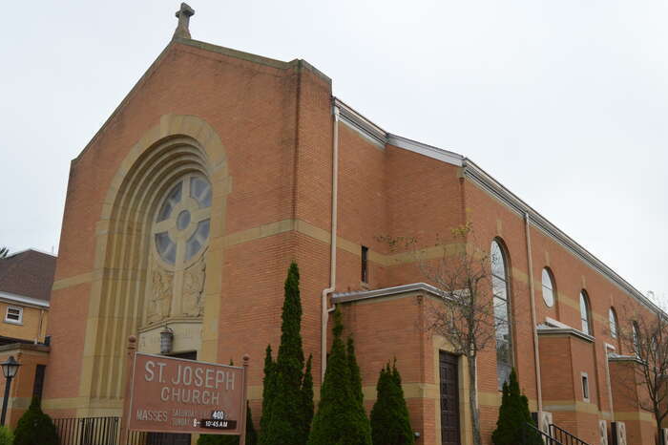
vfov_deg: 40.4
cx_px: 359
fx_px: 604
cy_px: 246
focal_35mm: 33
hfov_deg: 57.8
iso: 100
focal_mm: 19
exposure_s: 1/200
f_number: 8
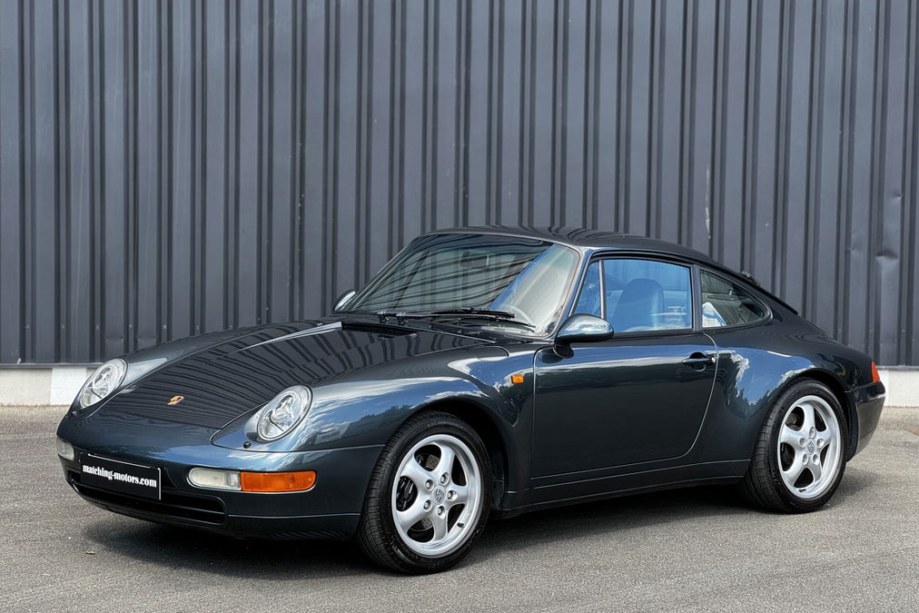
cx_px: 458
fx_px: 2068
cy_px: 323
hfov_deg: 25.1
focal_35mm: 81
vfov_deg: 16.9
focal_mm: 9
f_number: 2.8
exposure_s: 1/99
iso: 32
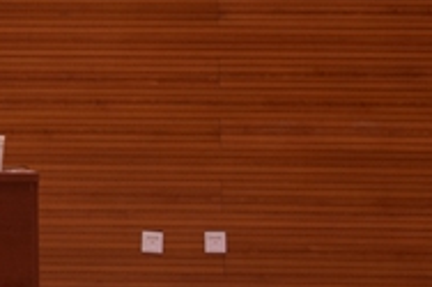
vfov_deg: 7.0
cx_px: -214
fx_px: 2326
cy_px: -107
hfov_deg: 10.3
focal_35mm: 194
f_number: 4.5
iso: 720
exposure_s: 1/60
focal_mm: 38
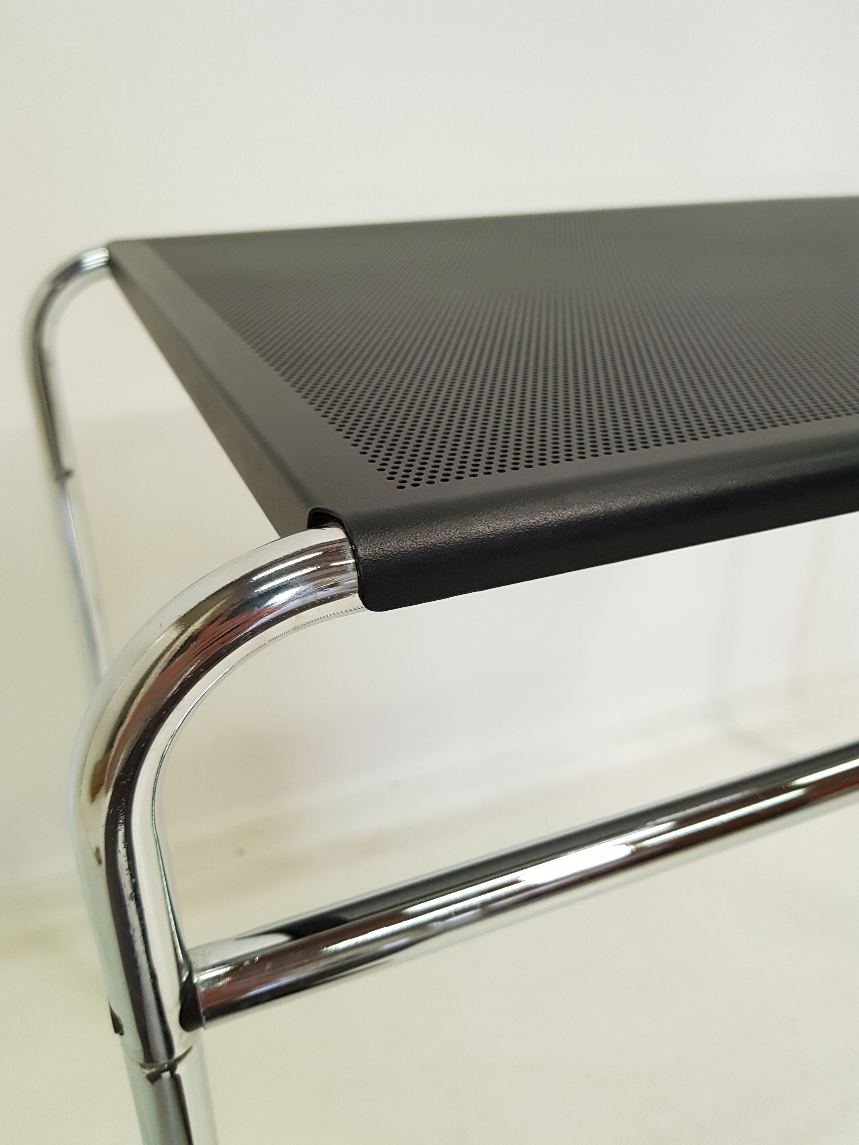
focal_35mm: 26
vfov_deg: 67.3
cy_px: 572
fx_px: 860
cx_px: 430
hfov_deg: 53.1
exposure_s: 1/50
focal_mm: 4.2
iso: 100
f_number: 1.7
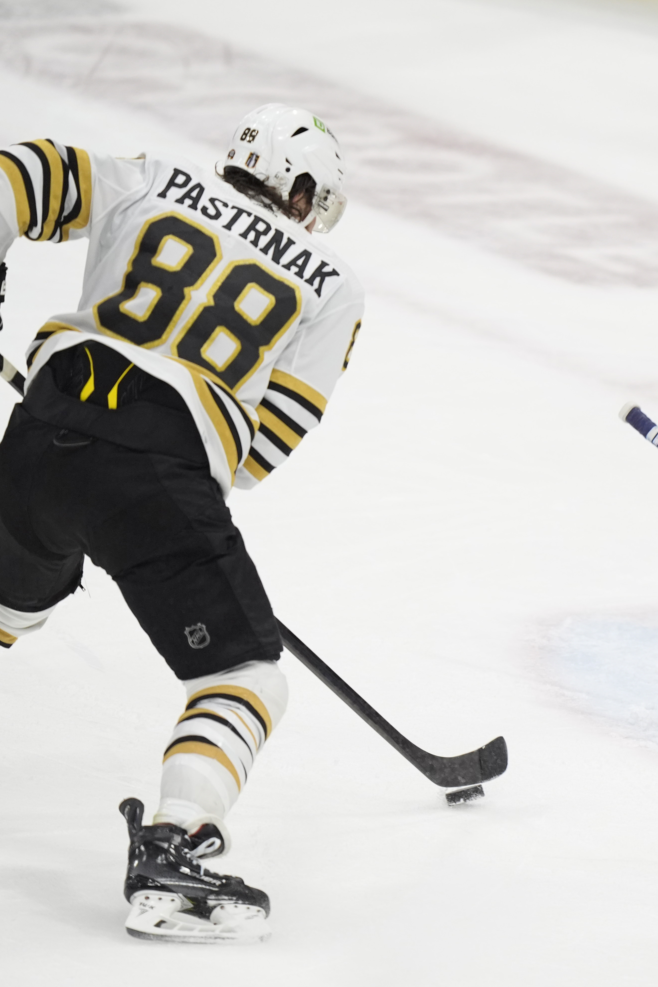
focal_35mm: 601
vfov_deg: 3.4
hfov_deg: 2.3
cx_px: 664
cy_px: 494
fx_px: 16473
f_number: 3.2
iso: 2000
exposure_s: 1/1600
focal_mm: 400
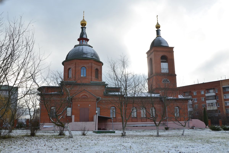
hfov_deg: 57.2
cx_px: 114
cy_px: 76
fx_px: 210
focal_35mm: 33
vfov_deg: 40.0
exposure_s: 1/250
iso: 110
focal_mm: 22
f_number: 8
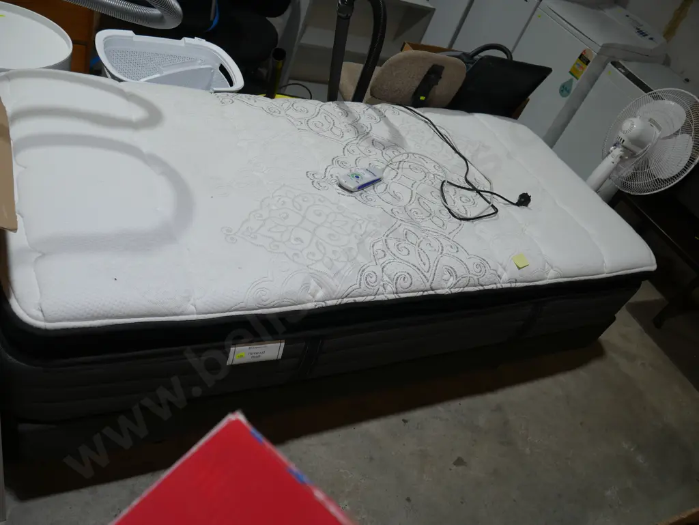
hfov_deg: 63.4
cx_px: 350
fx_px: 566
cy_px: 262
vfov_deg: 49.8
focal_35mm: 28
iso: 200
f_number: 4.5
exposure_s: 1/160
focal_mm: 14
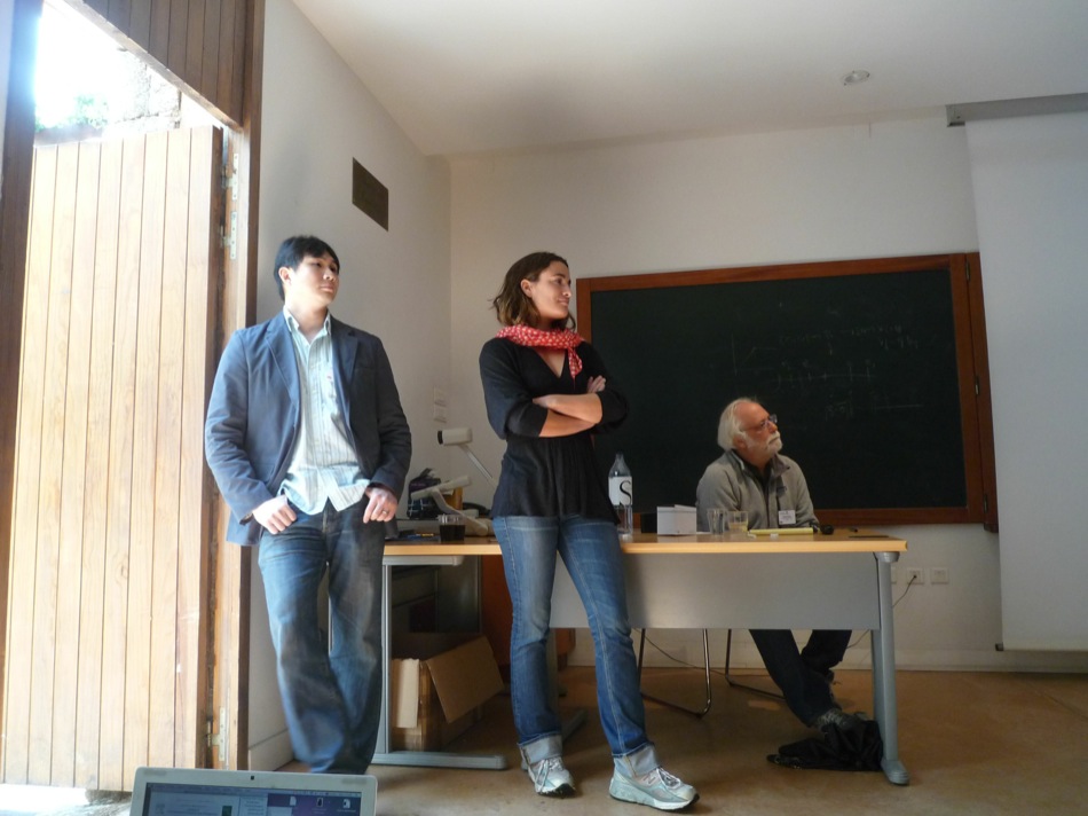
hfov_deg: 63.5
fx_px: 880
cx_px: 544
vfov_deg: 49.7
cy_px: 408
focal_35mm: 28
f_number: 2.9
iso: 200
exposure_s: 1/30
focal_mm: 4.9
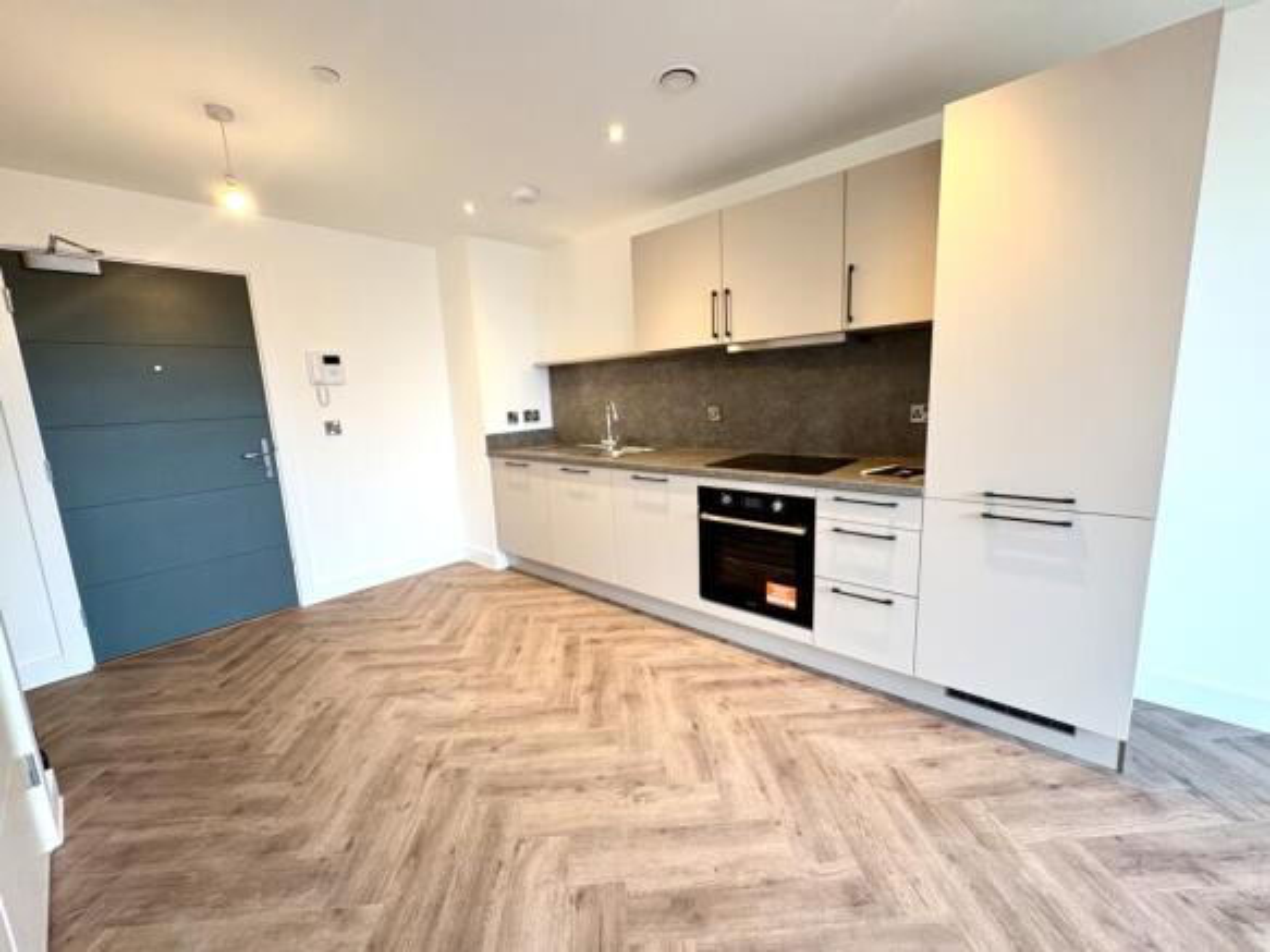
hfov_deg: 102.1
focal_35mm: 14
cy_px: 476
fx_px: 514
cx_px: 635
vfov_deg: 85.7
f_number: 2.2
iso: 125
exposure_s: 1/50
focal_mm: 2.22
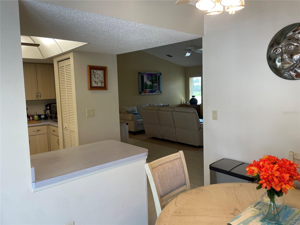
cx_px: 150
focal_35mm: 26
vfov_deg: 53.1
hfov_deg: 67.3
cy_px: 112
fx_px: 225
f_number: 1.6
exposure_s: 1/120
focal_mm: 4.2
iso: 80
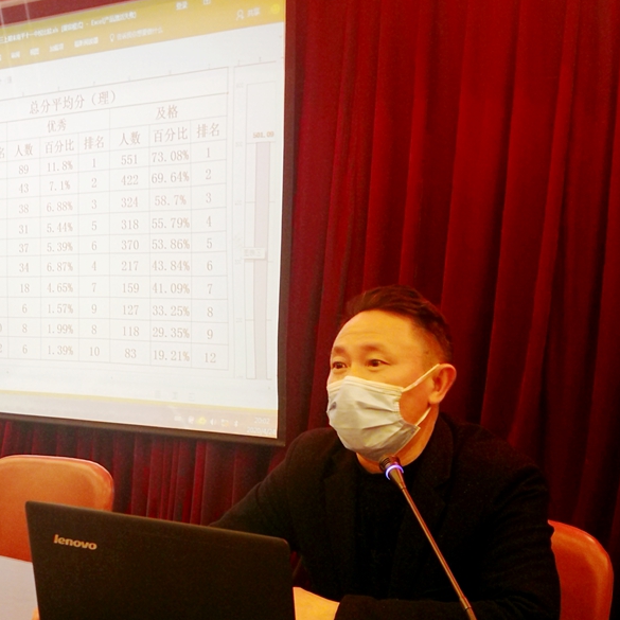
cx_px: 254
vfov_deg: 35.1
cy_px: 406
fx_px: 973
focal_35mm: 48
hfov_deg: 35.3
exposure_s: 1/30
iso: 160
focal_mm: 3.95
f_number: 2.2
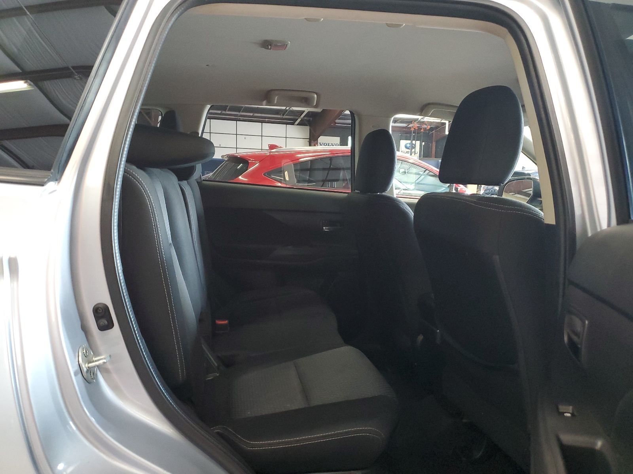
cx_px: 316
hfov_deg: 67.3
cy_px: 237
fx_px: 475
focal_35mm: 26
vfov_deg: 53.1
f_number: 1.5
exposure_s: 1/40
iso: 297
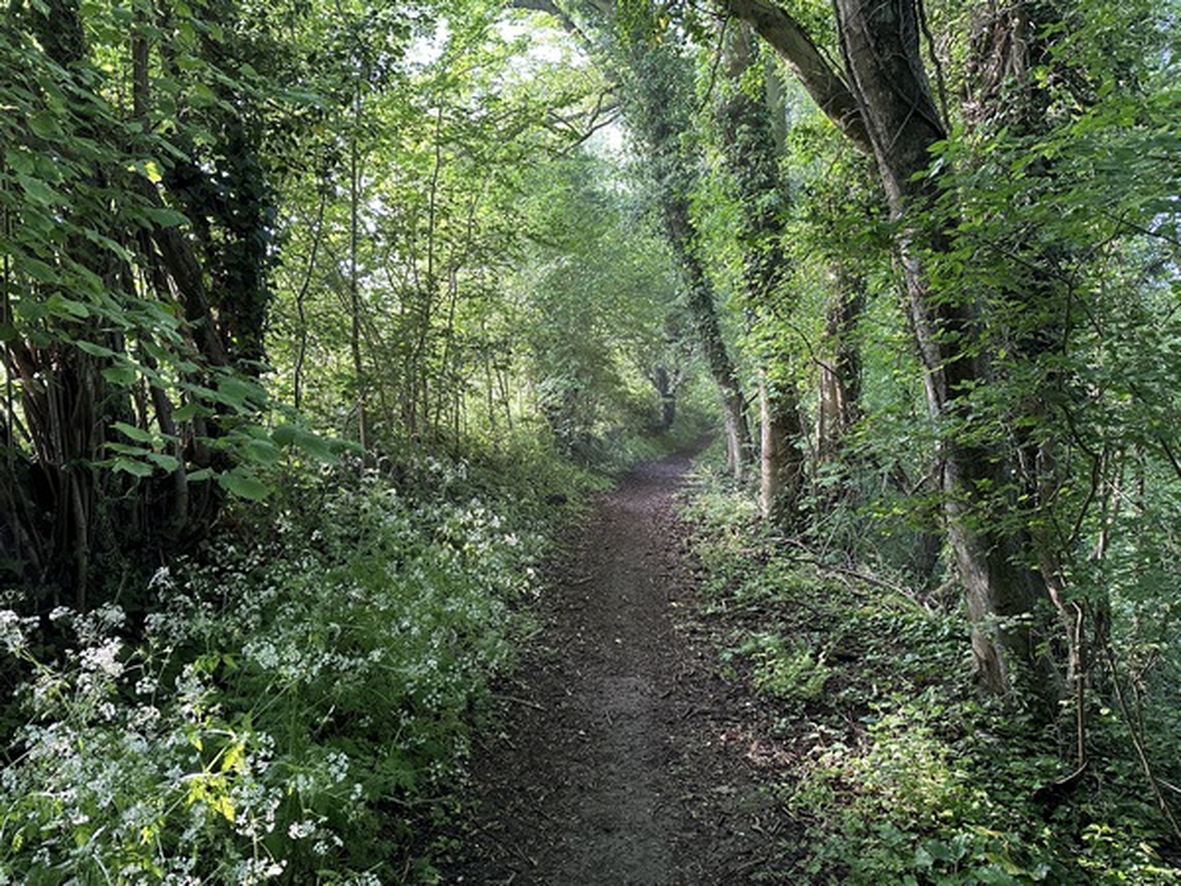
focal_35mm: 24
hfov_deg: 71.6
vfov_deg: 56.8
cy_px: 443
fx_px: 819
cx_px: 590
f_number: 1.78
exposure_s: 1/112
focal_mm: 6.86
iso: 250
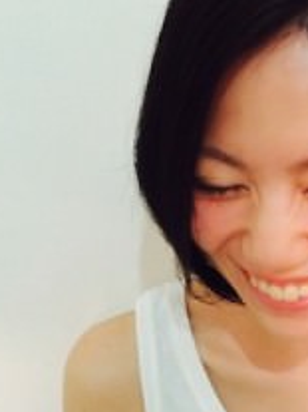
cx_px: 238
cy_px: 255
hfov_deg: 24.9
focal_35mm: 58
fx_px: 689
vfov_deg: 33.1
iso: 320
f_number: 2.2
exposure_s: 1/17
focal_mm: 4.12
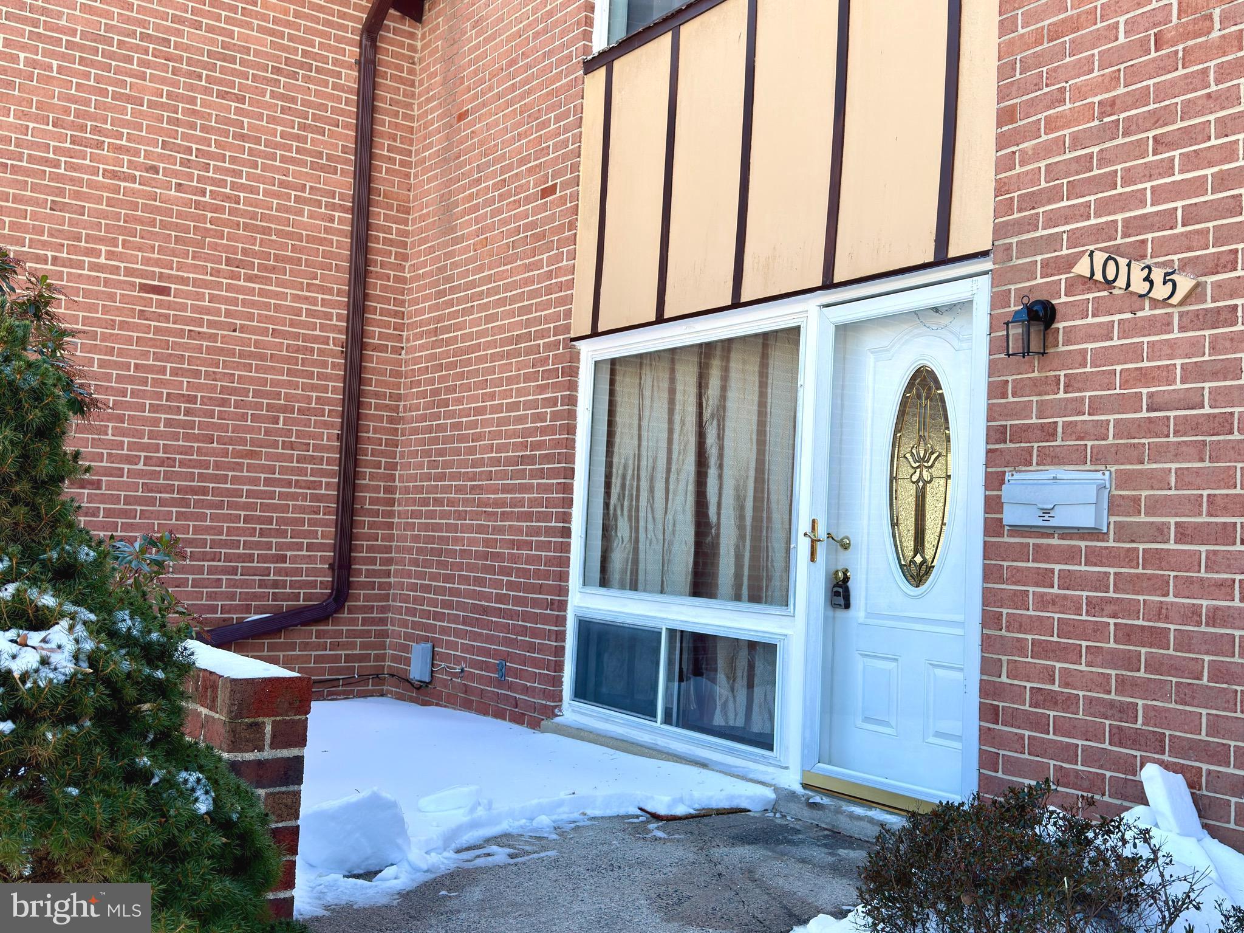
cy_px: 466
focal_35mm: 36
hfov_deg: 51.4
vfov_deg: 39.6
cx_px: 622
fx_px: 1293
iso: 64
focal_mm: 6.76
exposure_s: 1/833
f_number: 1.78
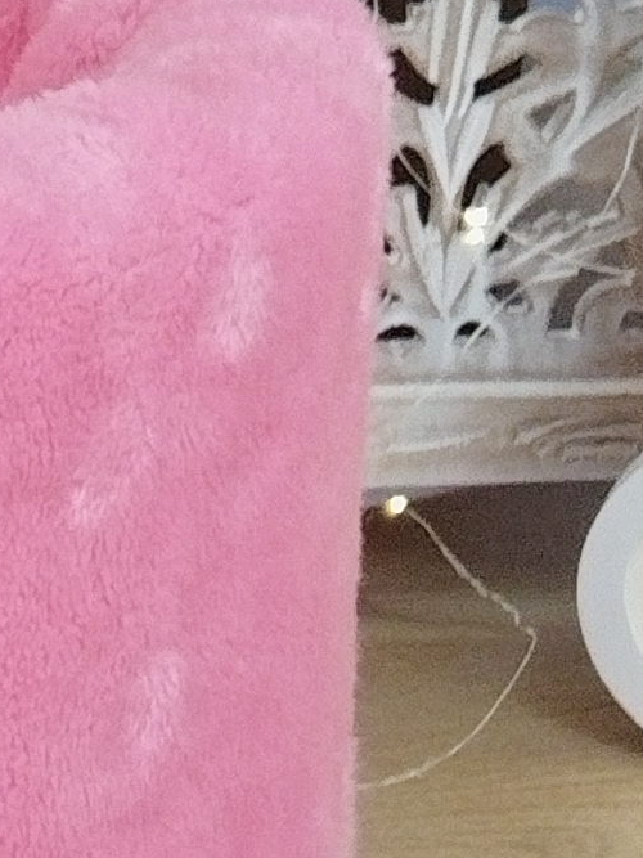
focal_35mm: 156
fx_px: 3865
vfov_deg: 12.3
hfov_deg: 9.0
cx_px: -594
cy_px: 1095
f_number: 1.9
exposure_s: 1/100
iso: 1226
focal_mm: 4.95
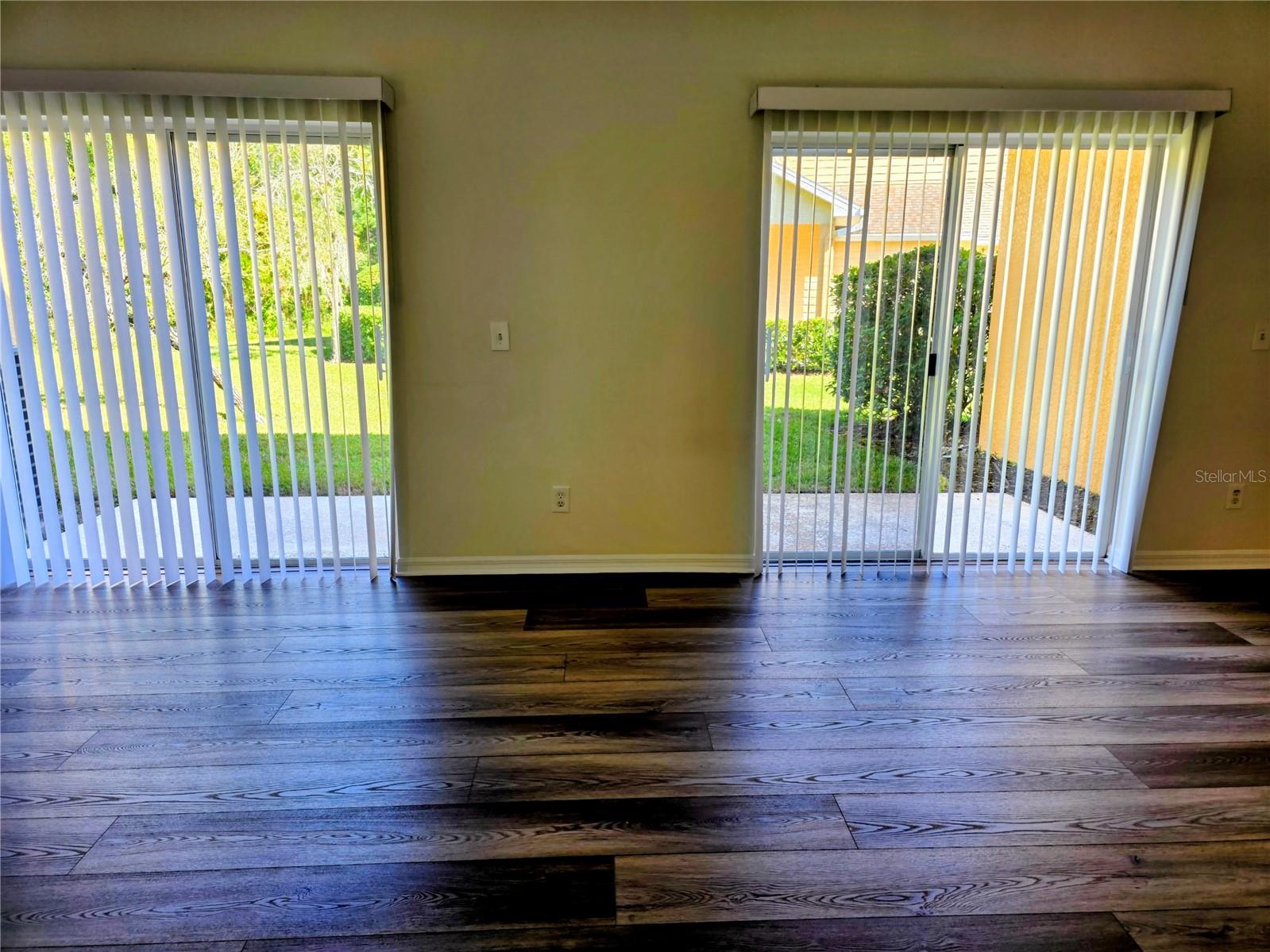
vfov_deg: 58.9
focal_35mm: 23
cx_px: 635
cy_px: 476
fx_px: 844
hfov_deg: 73.9
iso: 40
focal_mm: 6.3
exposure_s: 1/180
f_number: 1.7
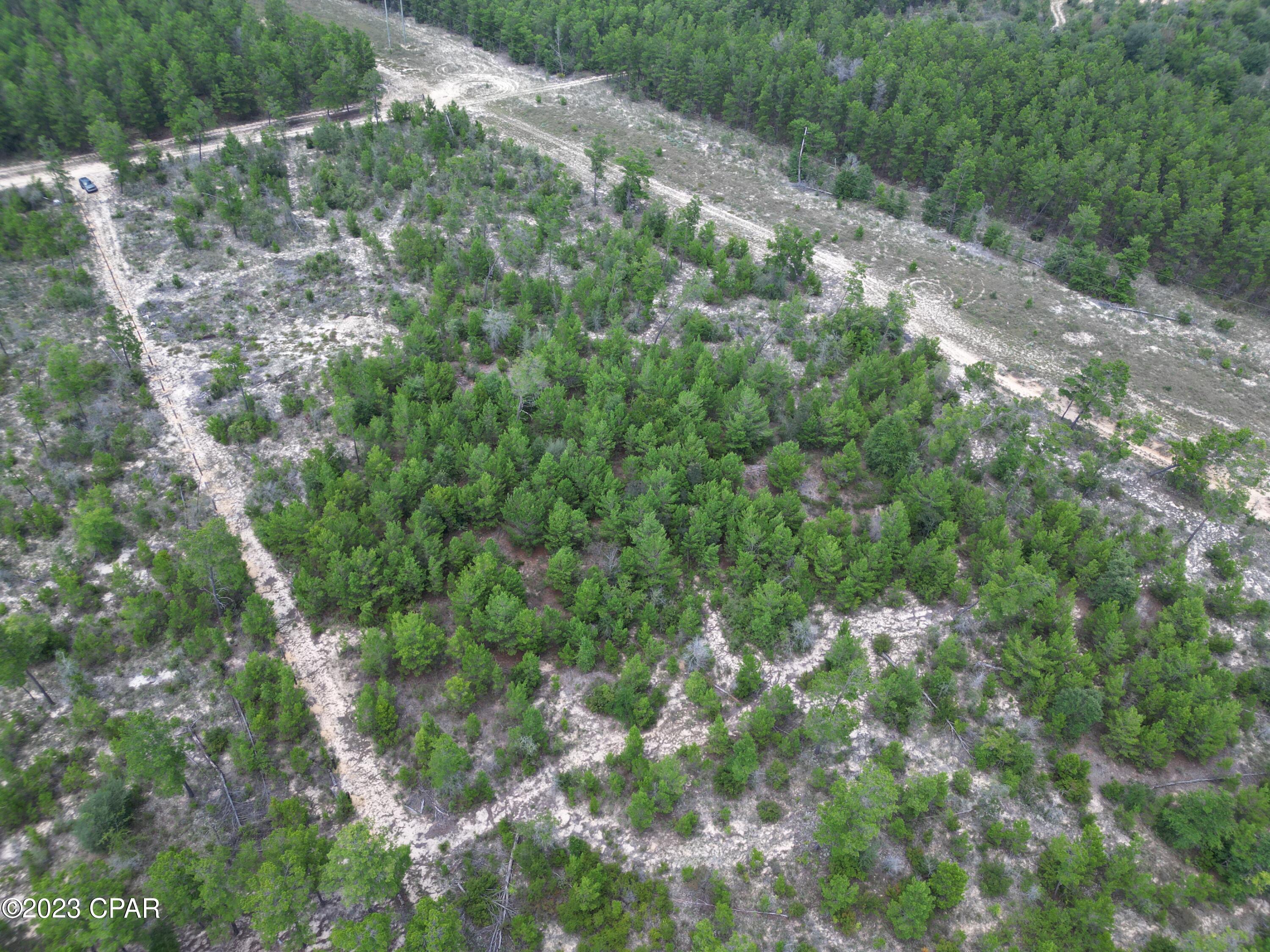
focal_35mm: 24
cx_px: 635
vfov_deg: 56.8
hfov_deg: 71.6
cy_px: 476
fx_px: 881
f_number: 1.7
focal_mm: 6.72
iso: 100
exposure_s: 1/500
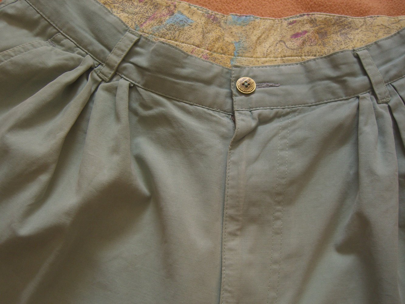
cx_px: 202
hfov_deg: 49.0
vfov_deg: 37.7
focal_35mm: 38
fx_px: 445
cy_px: 152
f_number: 2.8
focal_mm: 7.9
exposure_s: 1/40
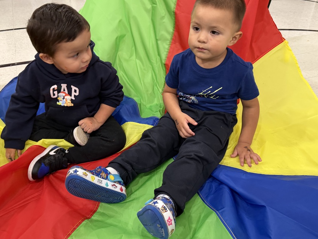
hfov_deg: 61.5
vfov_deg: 48.0
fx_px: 267
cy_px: 96
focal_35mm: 29
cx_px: 145
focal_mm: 6.76
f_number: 1.78
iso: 250
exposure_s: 1/60
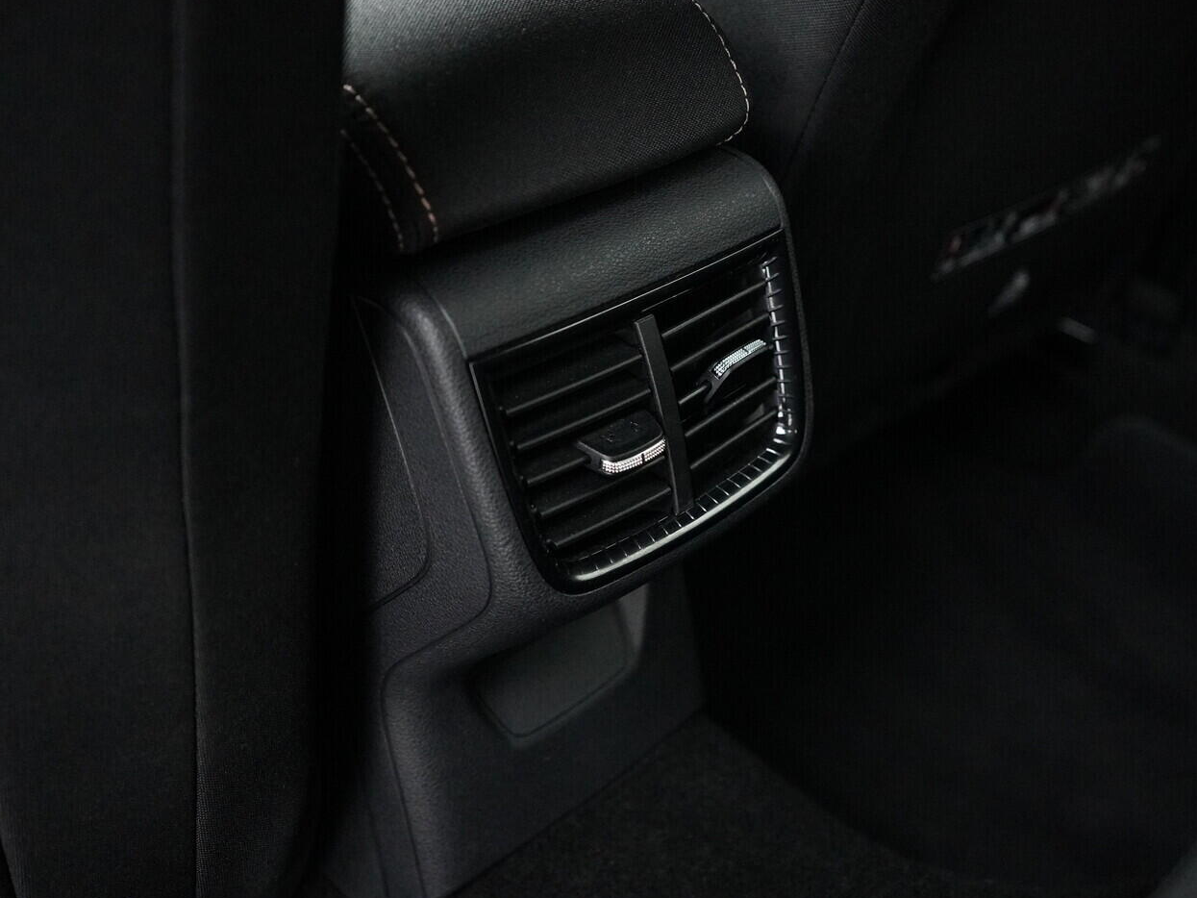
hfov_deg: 46.7
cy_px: 456
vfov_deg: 36.0
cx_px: 677
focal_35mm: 40
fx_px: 1383
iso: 6400
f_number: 2.8
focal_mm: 24
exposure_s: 1/320
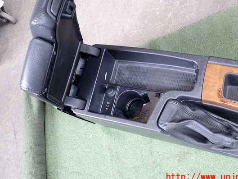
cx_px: 133
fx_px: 234
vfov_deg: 41.8
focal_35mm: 34
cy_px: 82
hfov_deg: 53.8
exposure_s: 1/80
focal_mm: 5.4
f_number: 2.3
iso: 200
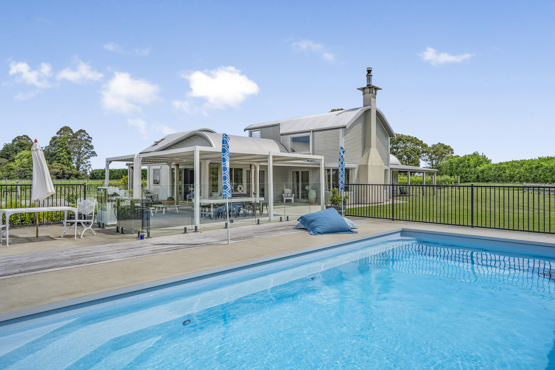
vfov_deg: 57.2
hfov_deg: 78.6
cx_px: 278
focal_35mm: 22
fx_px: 339
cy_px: 185
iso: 100
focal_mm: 22
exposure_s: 1/1250
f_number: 5
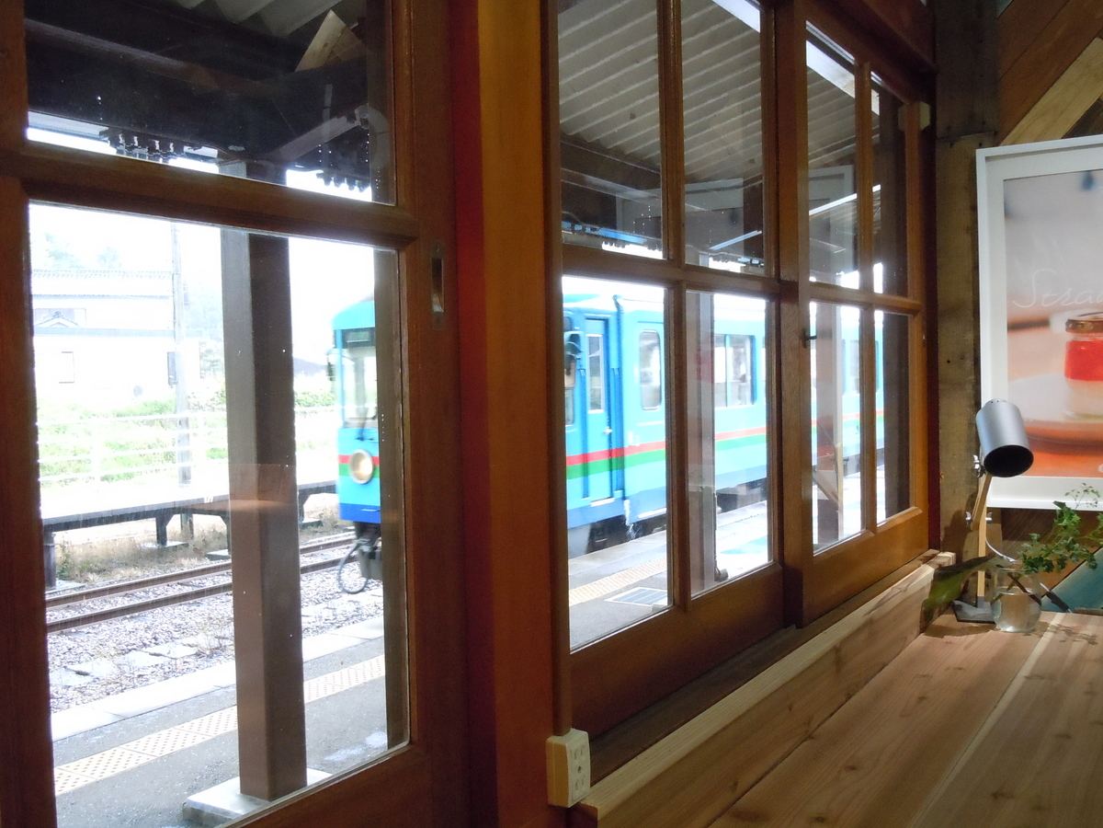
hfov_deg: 55.4
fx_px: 1052
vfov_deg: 42.9
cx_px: 552
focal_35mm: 33
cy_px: 414
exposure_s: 1/80
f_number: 4
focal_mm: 5.9
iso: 800
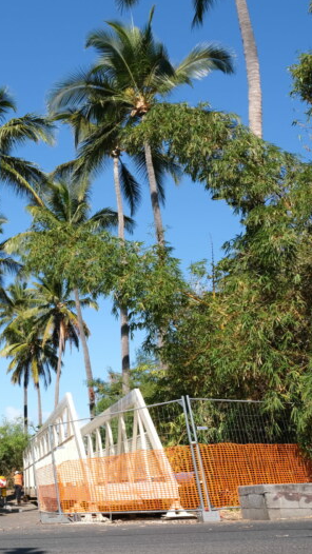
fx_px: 632
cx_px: -108
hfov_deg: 23.9
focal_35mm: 43
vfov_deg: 47.4
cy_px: 276
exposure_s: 1/200
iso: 160
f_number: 8
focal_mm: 18
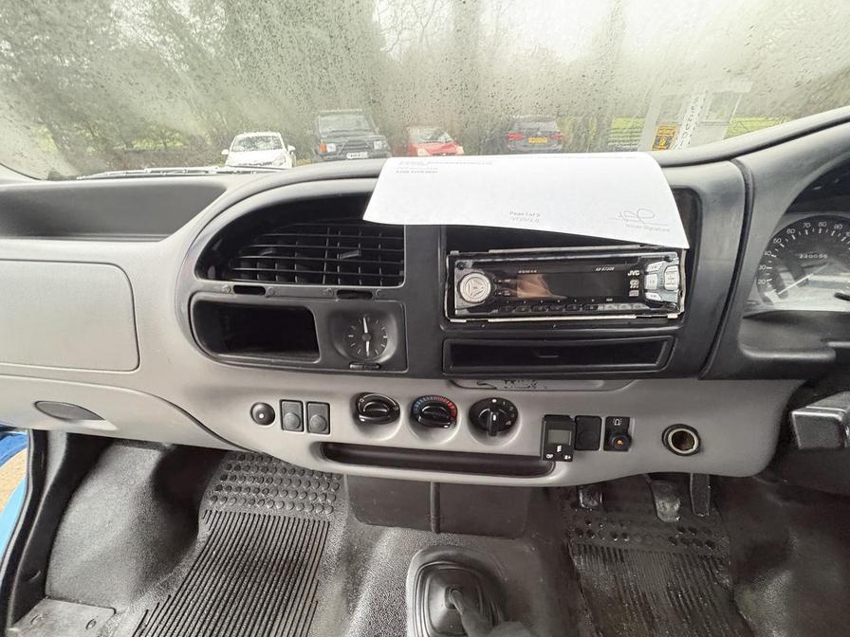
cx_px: 425
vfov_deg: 85.7
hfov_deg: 102.1
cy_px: 318
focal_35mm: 14
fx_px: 344
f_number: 2.2
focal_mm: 2.22
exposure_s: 1/56
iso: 800
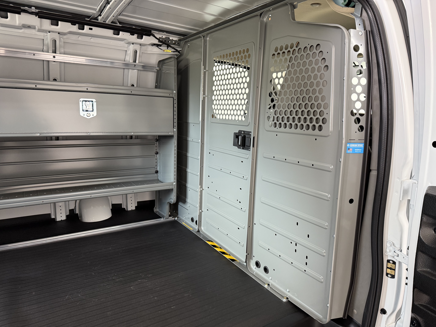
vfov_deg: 56.8
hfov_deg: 71.6
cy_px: 164
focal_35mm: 24
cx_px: 218
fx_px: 302
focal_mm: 6.76
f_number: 1.78
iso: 320
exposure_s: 1/60
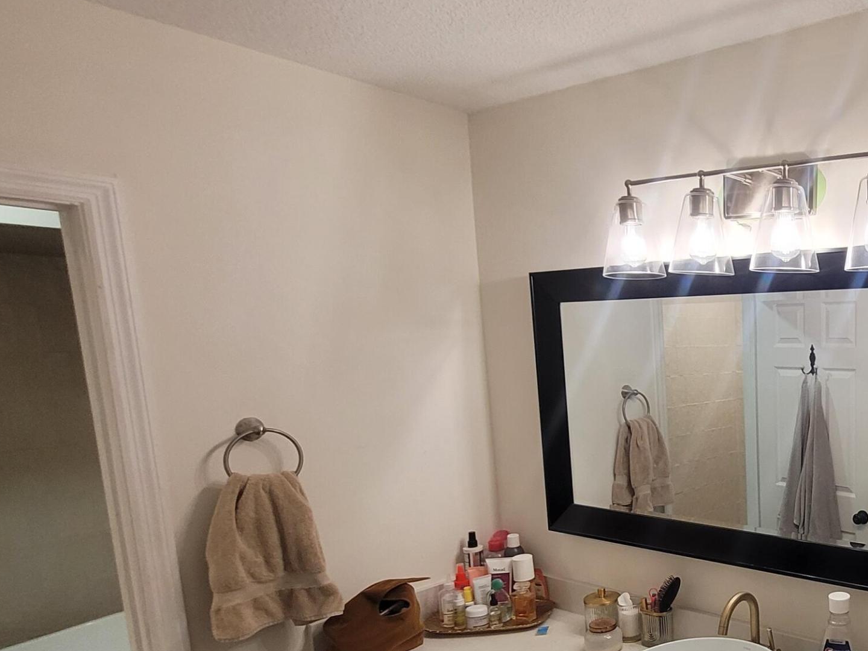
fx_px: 652
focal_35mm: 26
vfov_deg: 51.9
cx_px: 840
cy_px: 442
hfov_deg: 54.7
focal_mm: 1.74
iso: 160
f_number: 2.2
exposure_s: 1/60
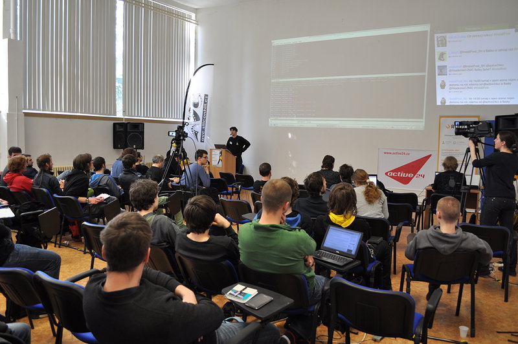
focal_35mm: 27
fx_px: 388
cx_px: 259
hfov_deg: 67.5
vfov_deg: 47.8
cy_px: 172
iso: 400
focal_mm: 18
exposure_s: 1/50
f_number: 3.5
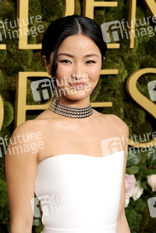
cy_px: 116
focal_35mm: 200
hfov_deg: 6.9
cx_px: 78
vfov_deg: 10.3
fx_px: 1299
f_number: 10
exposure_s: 1/250
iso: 800
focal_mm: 200
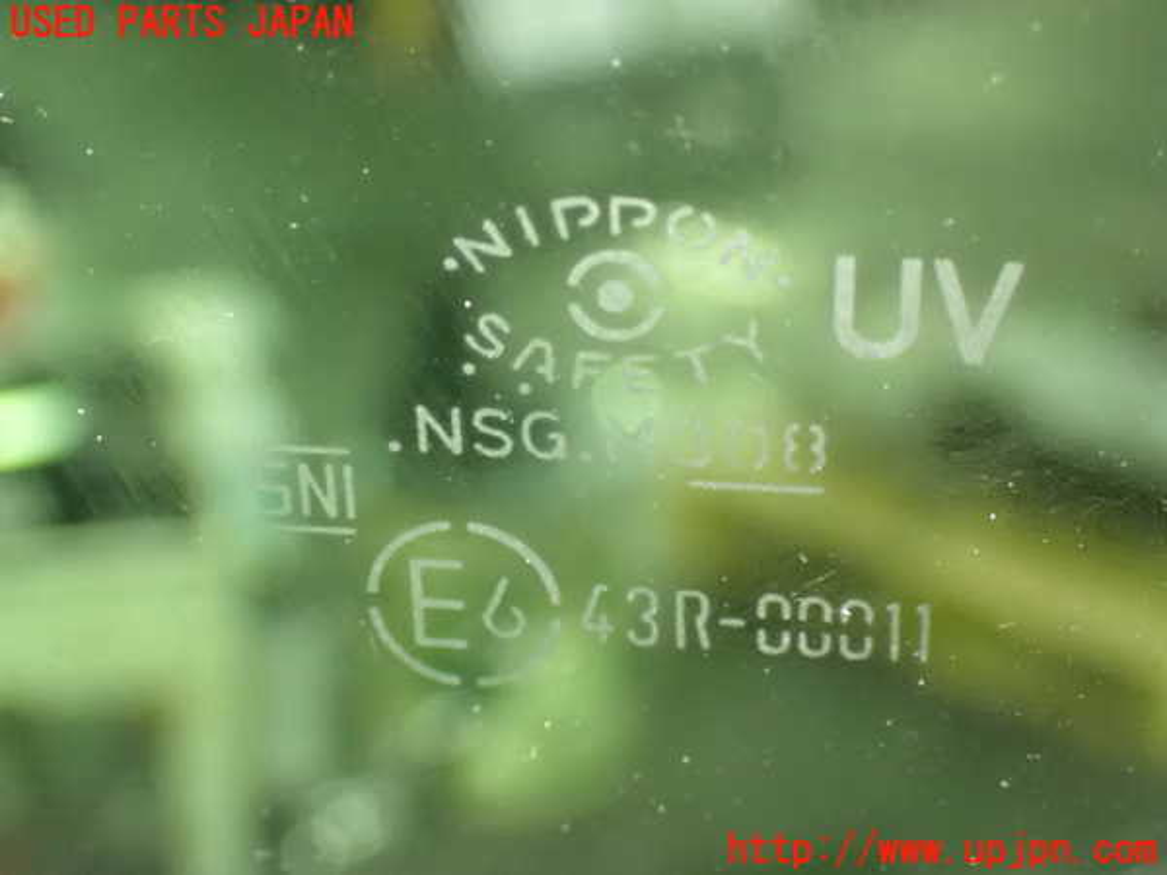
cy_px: 438
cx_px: 584
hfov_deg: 29.0
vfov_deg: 21.9
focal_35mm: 67
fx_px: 2259
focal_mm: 11.88
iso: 1600
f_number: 3.8
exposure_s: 1/20
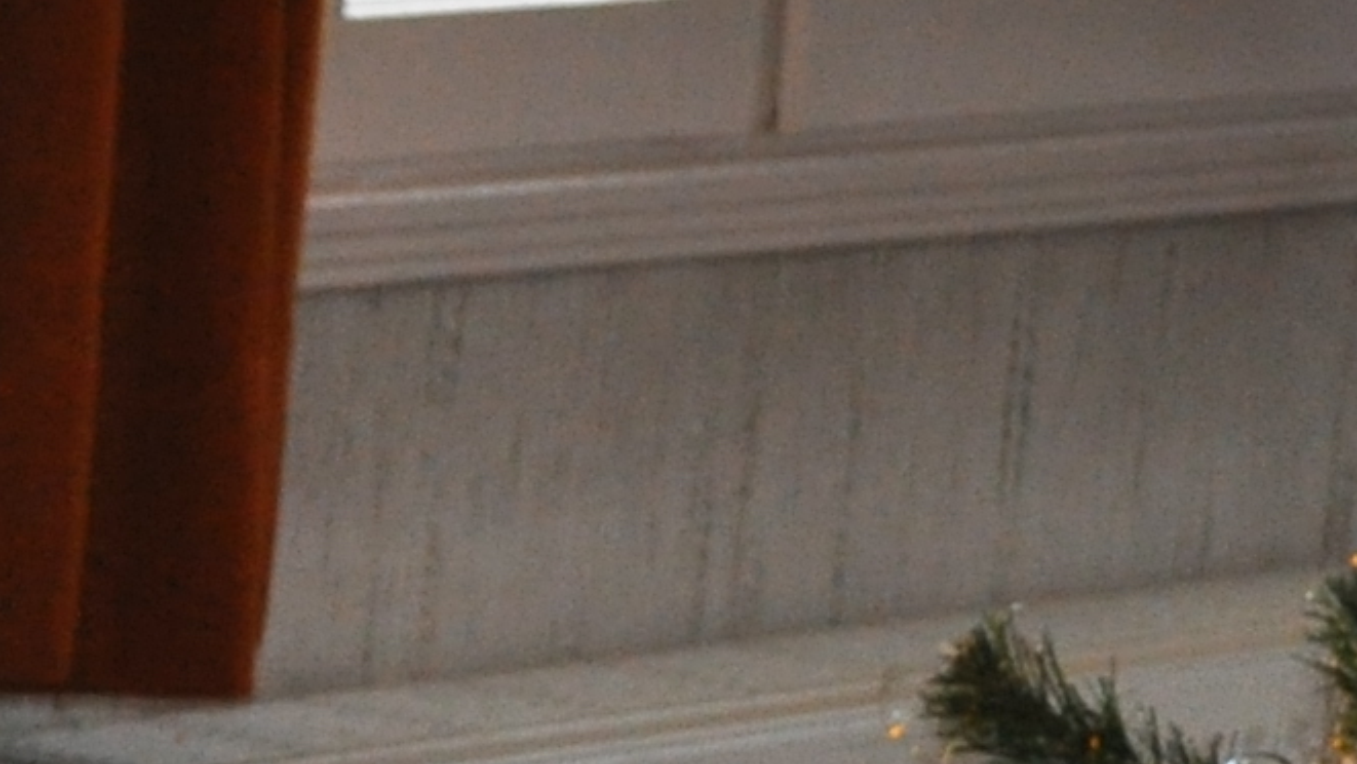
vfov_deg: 3.4
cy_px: 766
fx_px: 12825
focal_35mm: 356
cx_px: -1817
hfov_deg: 5.8
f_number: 5
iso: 800
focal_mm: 35
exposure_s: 1/60
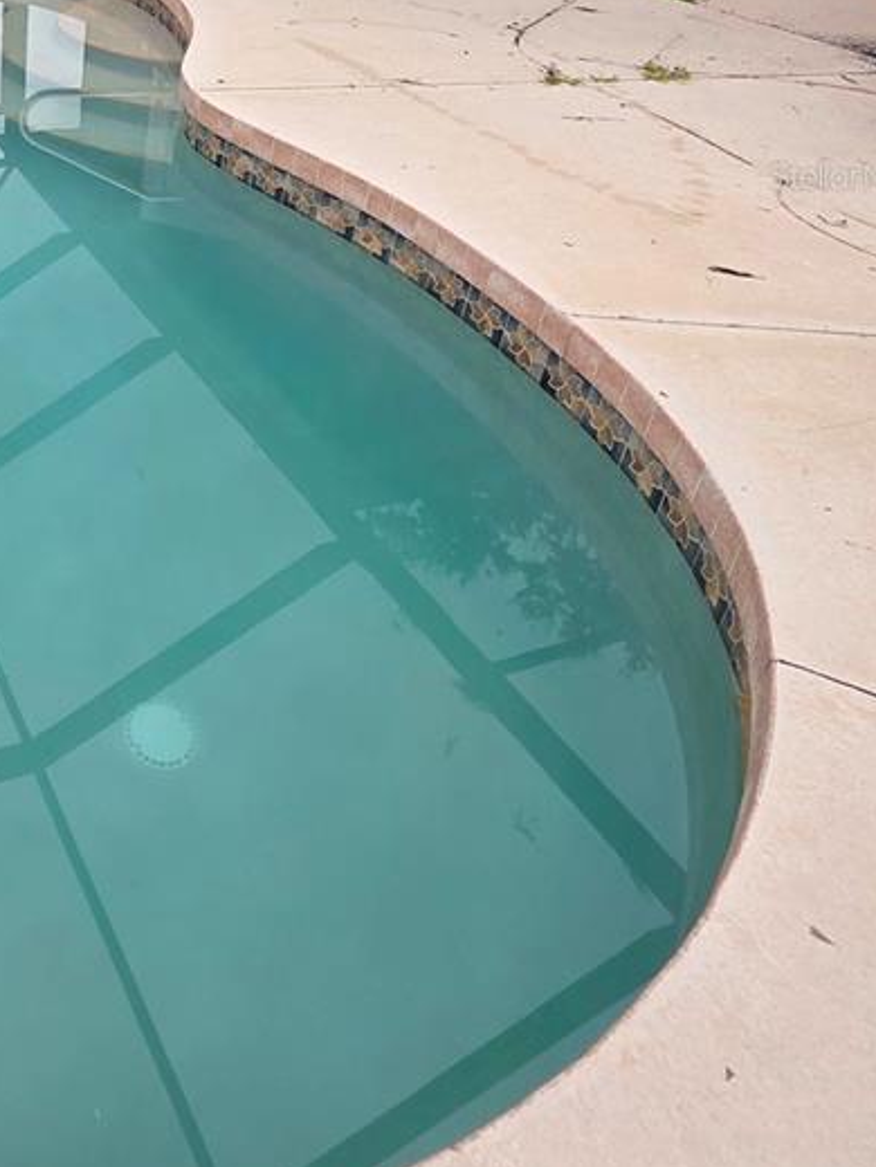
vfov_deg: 54.3
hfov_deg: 38.8
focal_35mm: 30
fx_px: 1012
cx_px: -81
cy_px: 175
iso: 40
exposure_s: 1/298
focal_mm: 2.2
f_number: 1.9
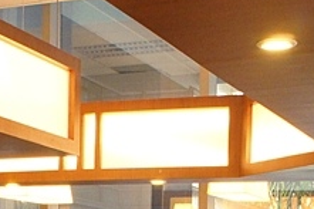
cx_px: 14
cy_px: 359
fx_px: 959
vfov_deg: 11.6
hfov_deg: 18.2
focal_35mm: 110
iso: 1600
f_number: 8
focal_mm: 18
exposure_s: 1/15
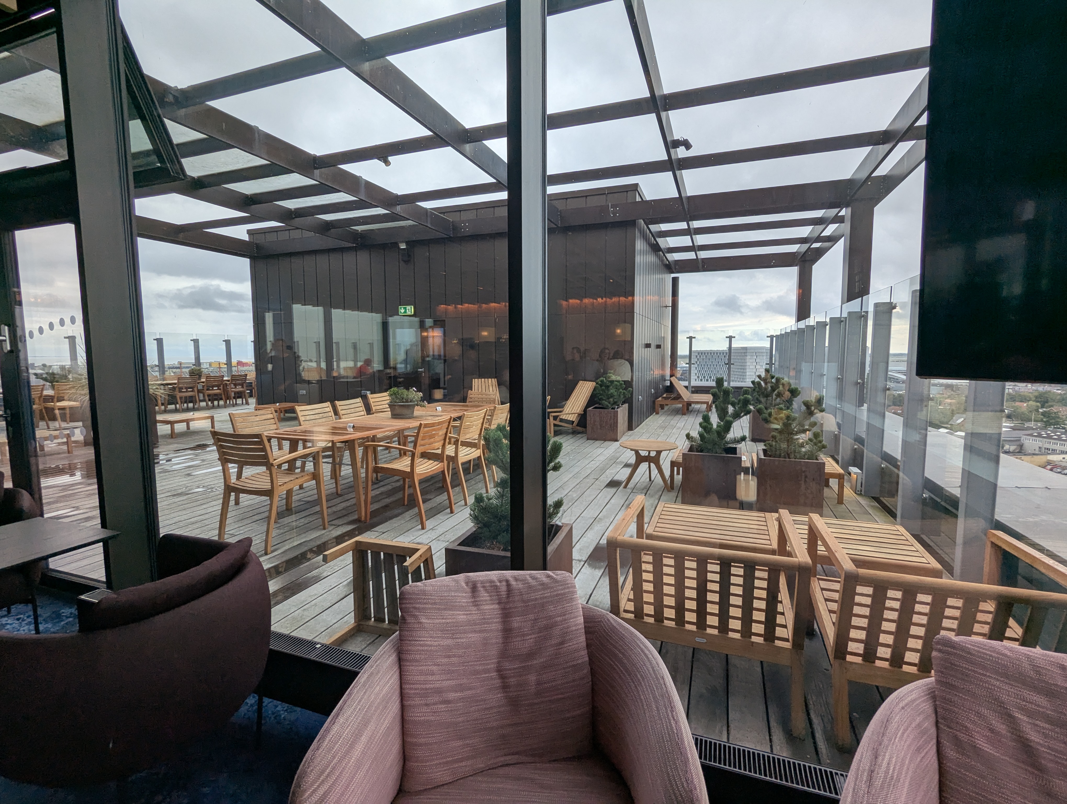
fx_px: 494
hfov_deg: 94.4
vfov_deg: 78.2
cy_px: 402
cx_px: 534
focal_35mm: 16
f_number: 2.2
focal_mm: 2.35
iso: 56
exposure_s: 1/325
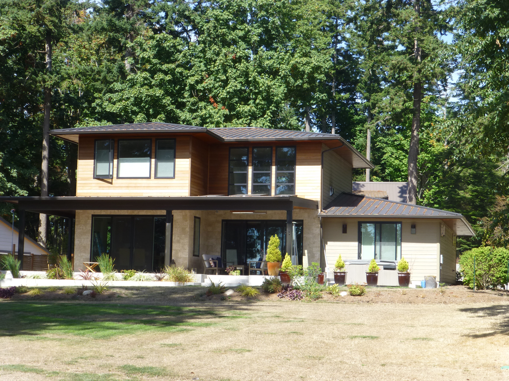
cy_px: 190
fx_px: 1029
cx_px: 254
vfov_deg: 21.0
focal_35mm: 70
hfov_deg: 27.8
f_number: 5
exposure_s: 1/250
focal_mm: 12.5
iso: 100
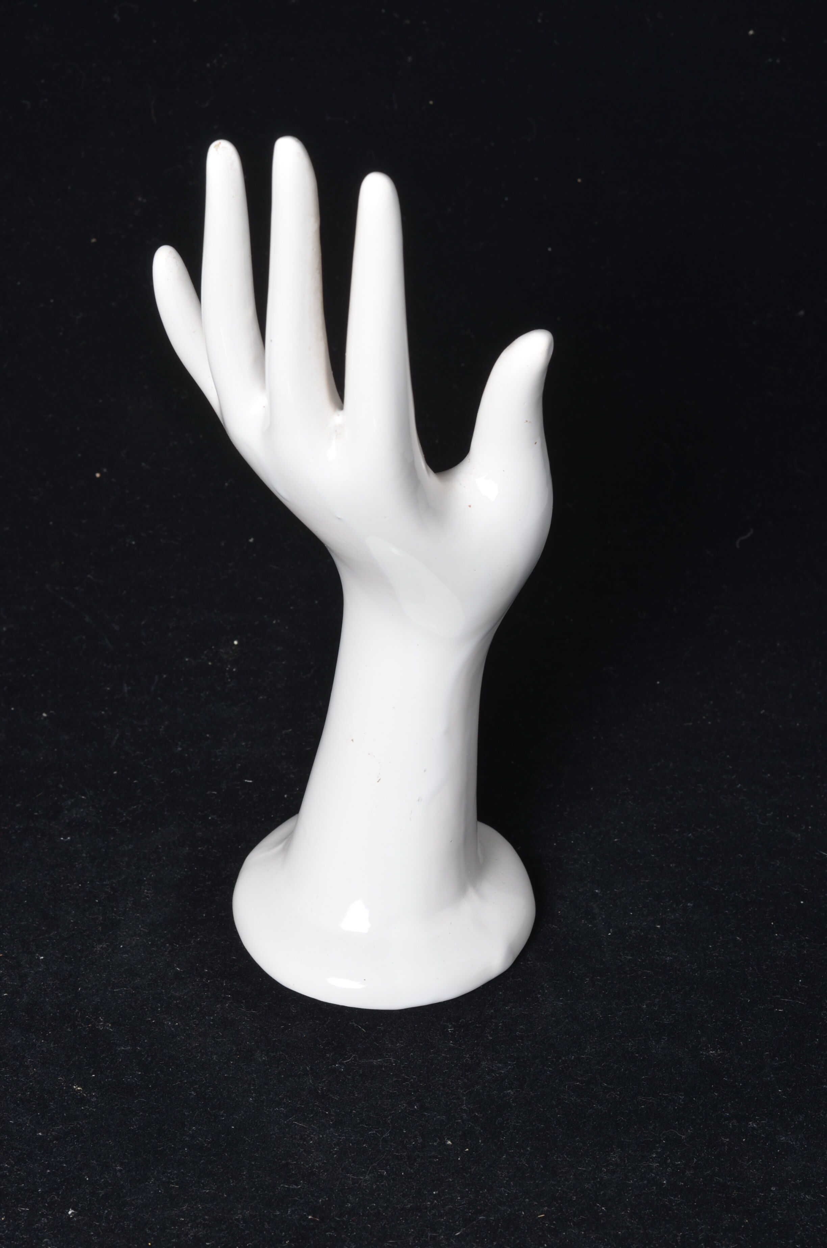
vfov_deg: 27.0
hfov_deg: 18.1
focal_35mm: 75
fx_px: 2596
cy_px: 624
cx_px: 414
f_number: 11
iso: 100
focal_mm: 50
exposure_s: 1/125
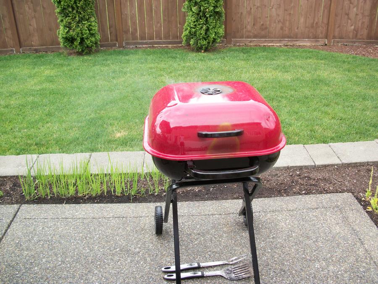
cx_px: 189
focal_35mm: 35
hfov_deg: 52.6
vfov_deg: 40.7
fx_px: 382
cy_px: 142
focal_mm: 6.3
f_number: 3.1
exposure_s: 1/200
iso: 80
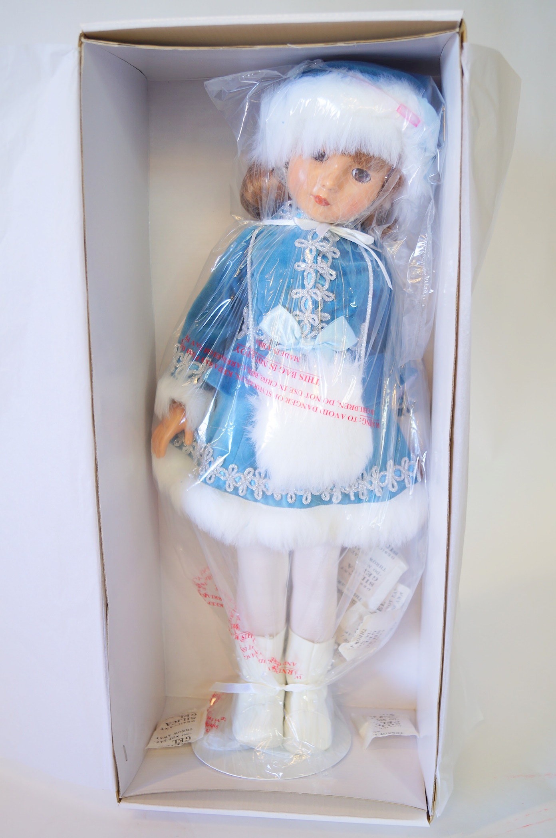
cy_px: 419
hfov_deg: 36.8
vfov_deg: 53.2
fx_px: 837
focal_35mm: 36
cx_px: 278
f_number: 4
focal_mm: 24
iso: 100
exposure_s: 1/15
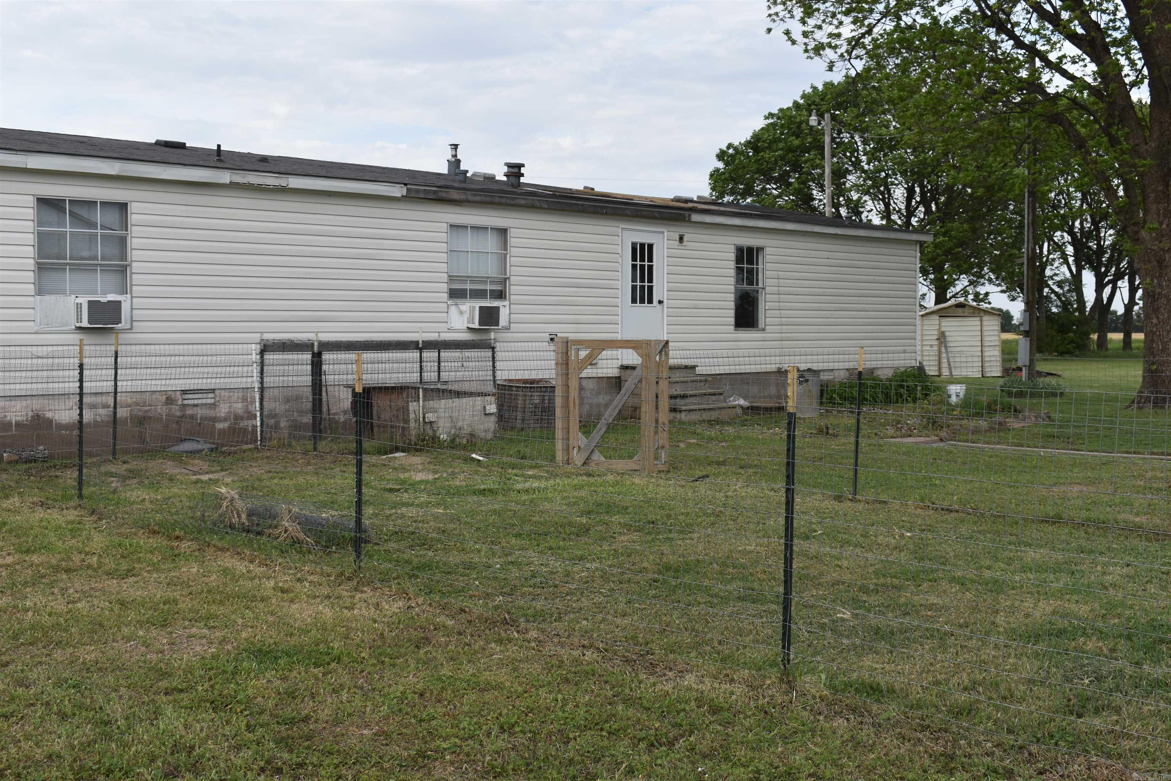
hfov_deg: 47.9
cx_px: 586
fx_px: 1317
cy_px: 390
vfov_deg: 33.0
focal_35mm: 40
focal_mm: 27
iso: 200
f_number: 8
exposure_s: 1/250
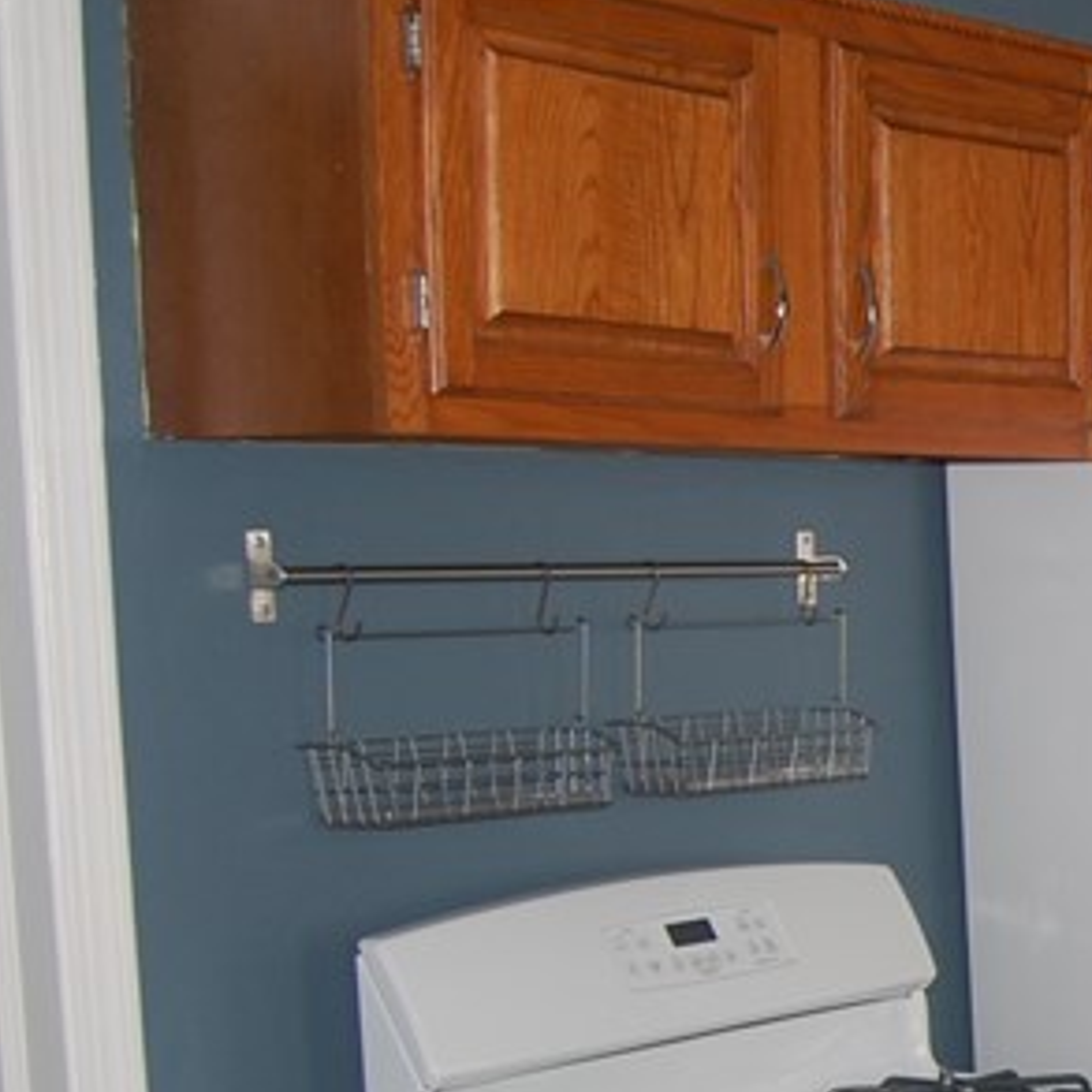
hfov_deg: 17.1
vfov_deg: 20.1
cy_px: 958
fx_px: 3034
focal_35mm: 85
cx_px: 1910
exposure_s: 1/60
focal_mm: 18
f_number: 5.6
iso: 200
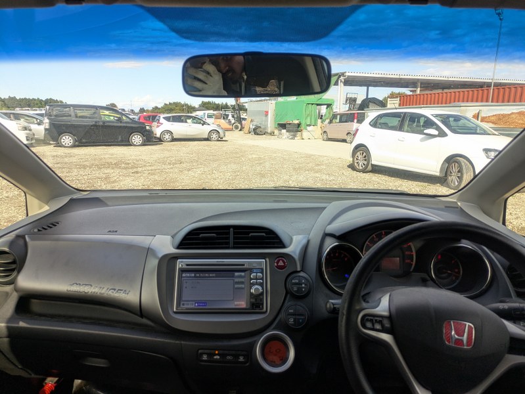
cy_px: 197
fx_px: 379
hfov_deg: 69.4
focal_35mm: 25
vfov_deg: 54.9
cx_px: 262
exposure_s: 1/618
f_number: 1.89
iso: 45
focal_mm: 5.43
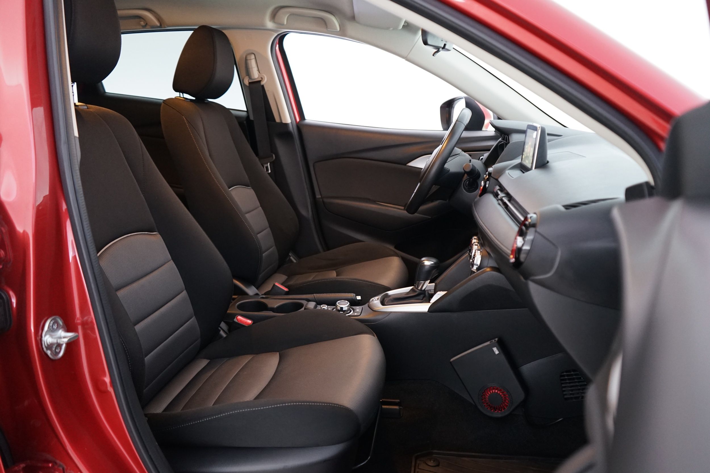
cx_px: 355
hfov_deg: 65.5
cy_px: 236
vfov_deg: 46.4
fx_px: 552
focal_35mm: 28
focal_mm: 28
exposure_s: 1/20
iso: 2000
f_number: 3.5
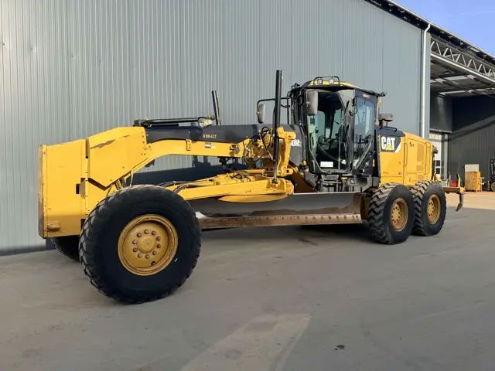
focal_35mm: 24
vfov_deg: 56.8
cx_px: 248
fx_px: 343
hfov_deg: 71.6
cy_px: 186
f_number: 1.78
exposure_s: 1/2110
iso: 80
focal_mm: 6.76
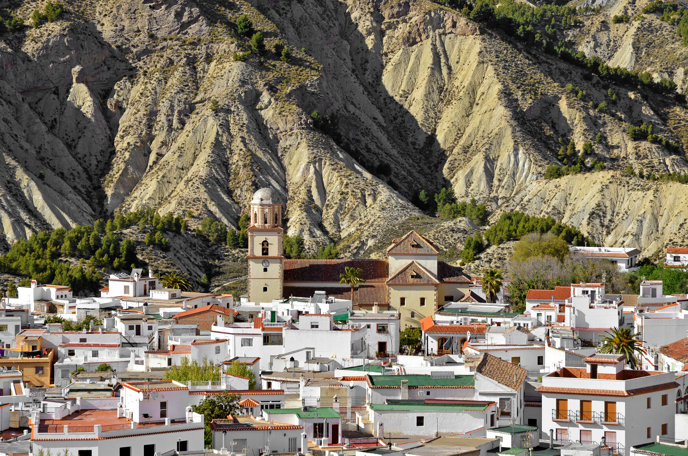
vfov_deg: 10.7
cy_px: 228
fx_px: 2432
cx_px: 344
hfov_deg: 16.1
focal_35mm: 128
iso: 200
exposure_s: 1/400
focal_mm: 85
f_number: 11
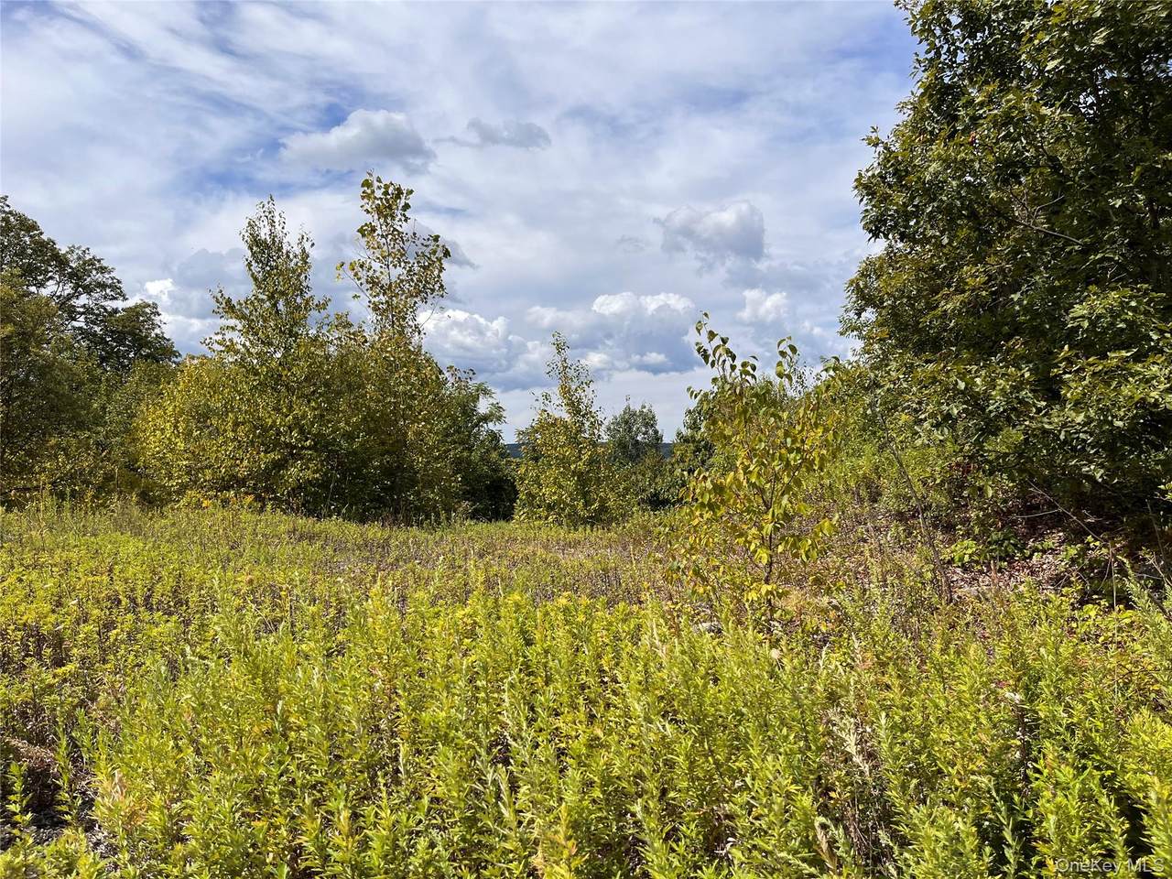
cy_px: 440
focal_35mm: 26
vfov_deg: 53.1
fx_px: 880
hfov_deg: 67.3
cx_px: 586
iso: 50
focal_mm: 5.1
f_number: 1.6
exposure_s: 1/5848
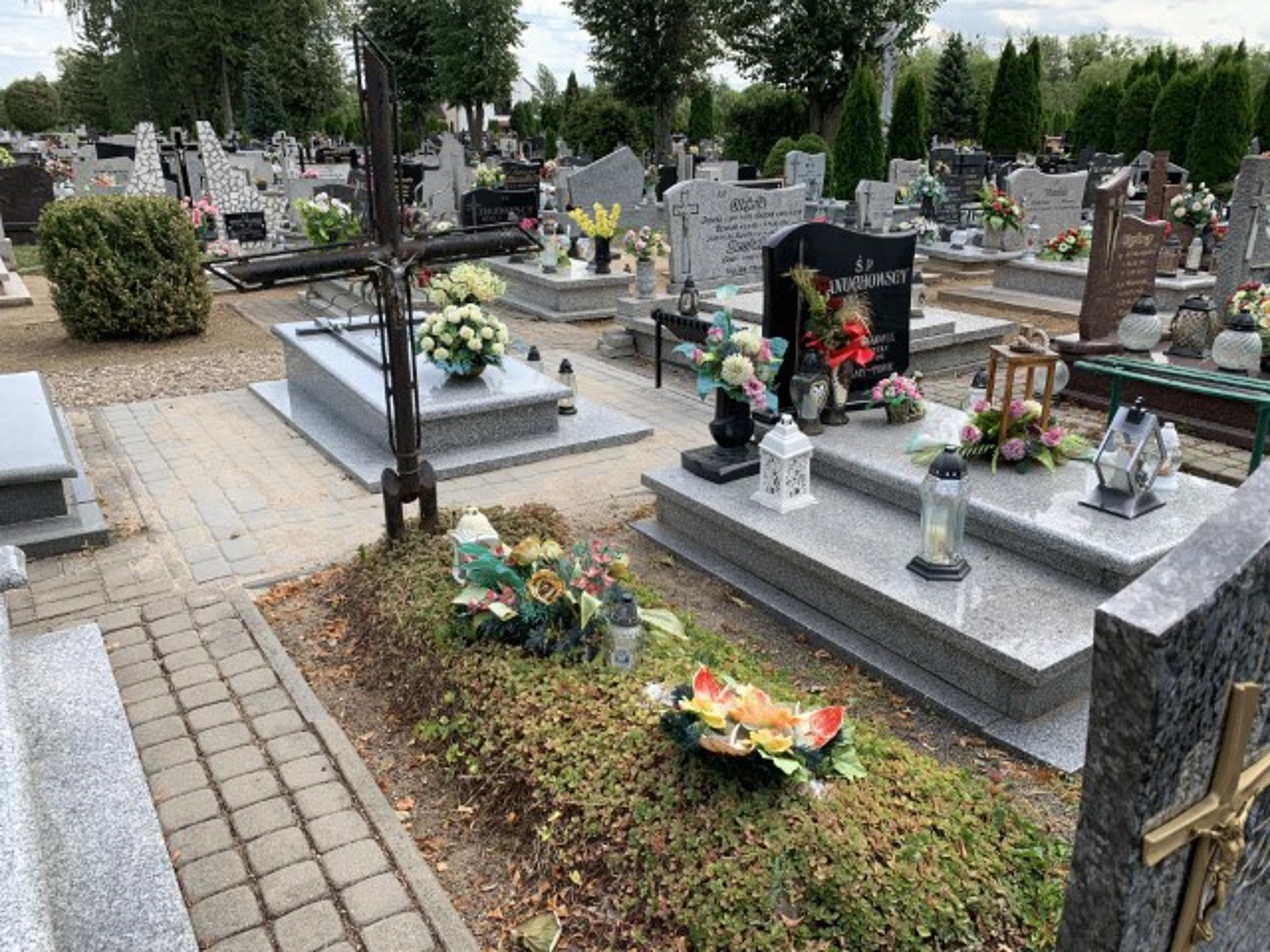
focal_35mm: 26
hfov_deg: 67.3
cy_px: 476
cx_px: 635
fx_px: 954
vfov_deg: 53.1
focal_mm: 4.25
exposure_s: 1/903
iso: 25
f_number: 1.8
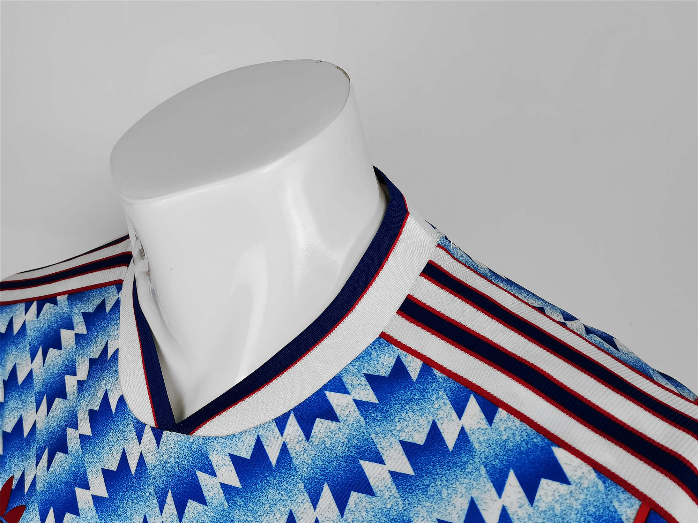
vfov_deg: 36.8
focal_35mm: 39
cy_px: 262
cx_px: 349
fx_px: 786
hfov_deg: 47.9
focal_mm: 5.58
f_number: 1.8
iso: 125
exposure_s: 1/100
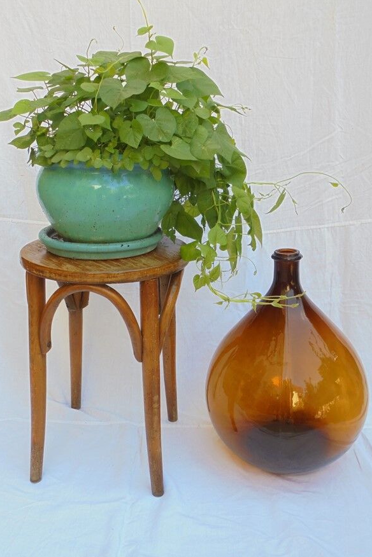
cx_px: 172
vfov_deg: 60.3
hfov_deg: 42.3
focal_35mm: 31
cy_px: 283
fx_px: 480
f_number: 3.7
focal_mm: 5.3
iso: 100
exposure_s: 1/60
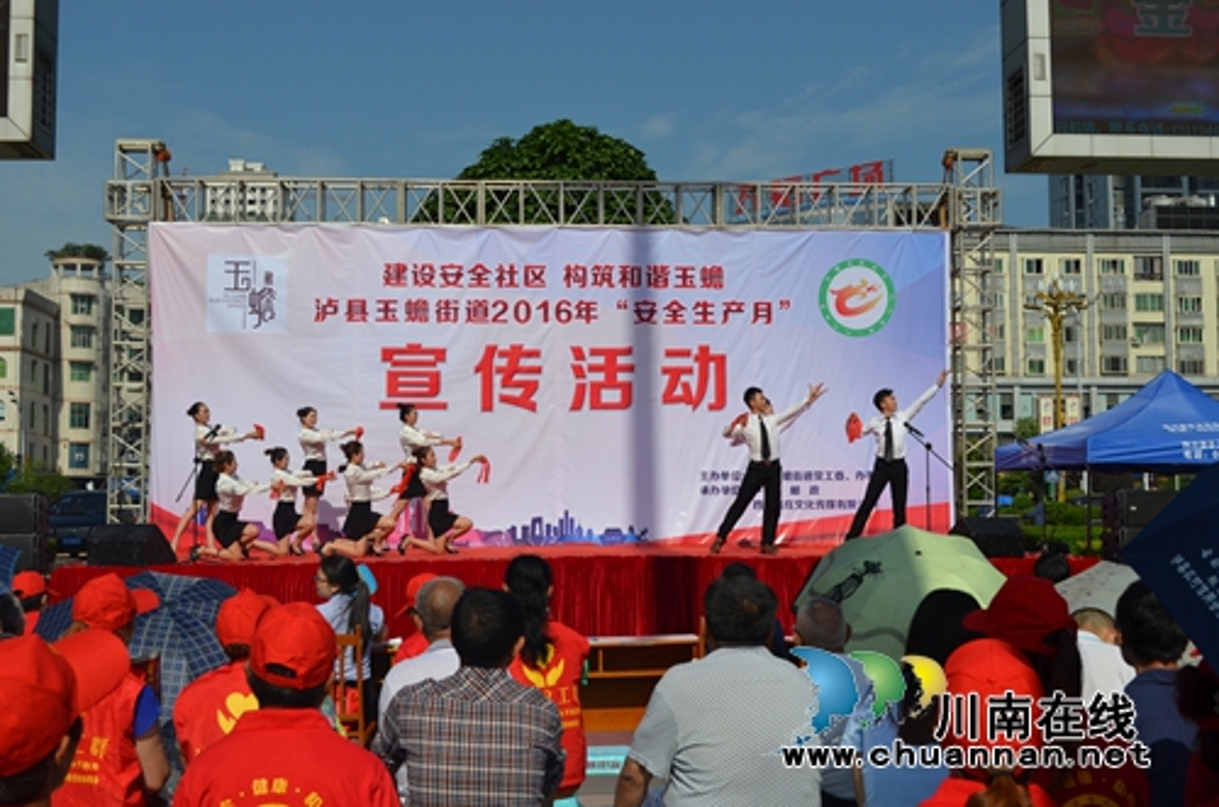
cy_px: 404
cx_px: 610
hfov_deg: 43.7
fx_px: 1520
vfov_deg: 29.7
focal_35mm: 45
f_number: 8
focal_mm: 30
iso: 400
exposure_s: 1/2000
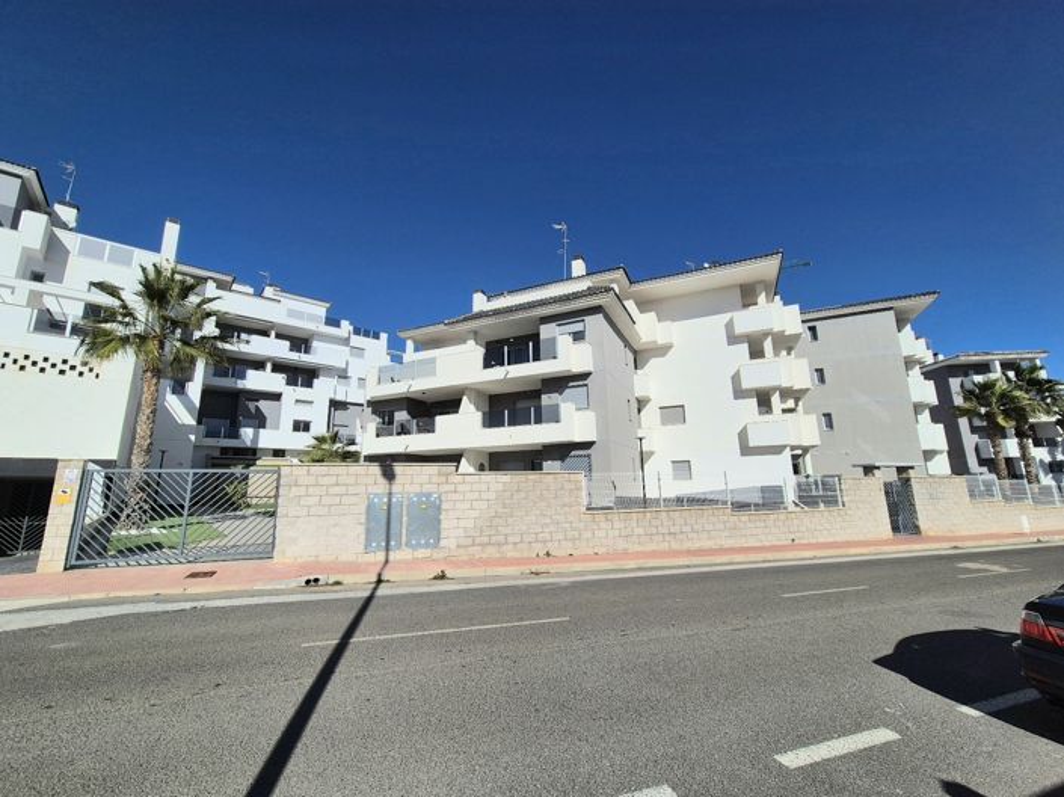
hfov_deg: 106.2
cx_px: 532
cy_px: 398
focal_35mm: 13
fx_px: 399
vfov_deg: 89.9
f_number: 2.2
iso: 50
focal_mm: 2.2
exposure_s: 1/10000
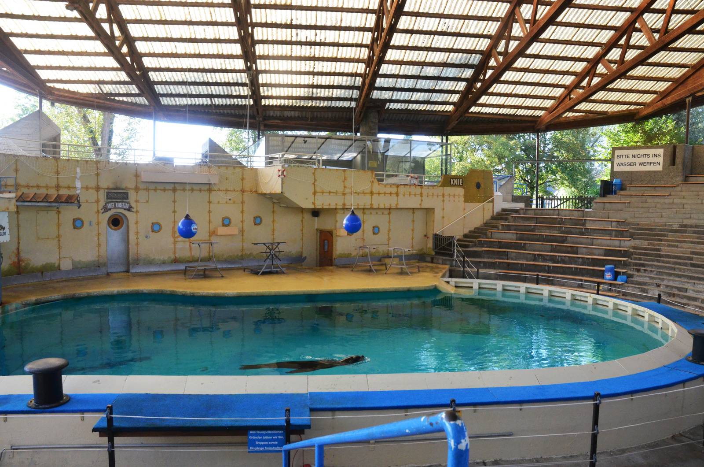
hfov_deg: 67.5
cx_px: 352
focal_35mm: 27
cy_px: 234
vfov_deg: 47.7
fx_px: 527
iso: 2500
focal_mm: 18
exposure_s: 1/250
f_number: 8
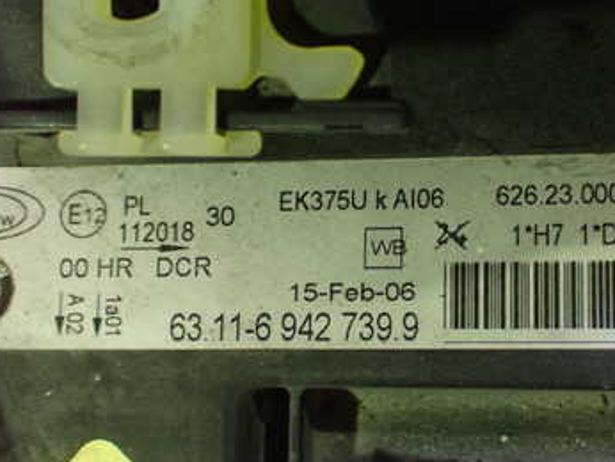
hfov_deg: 27.3
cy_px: 268
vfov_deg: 20.7
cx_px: 398
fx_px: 1262
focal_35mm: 71
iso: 1250
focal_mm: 7.31
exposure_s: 1/40
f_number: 2.8
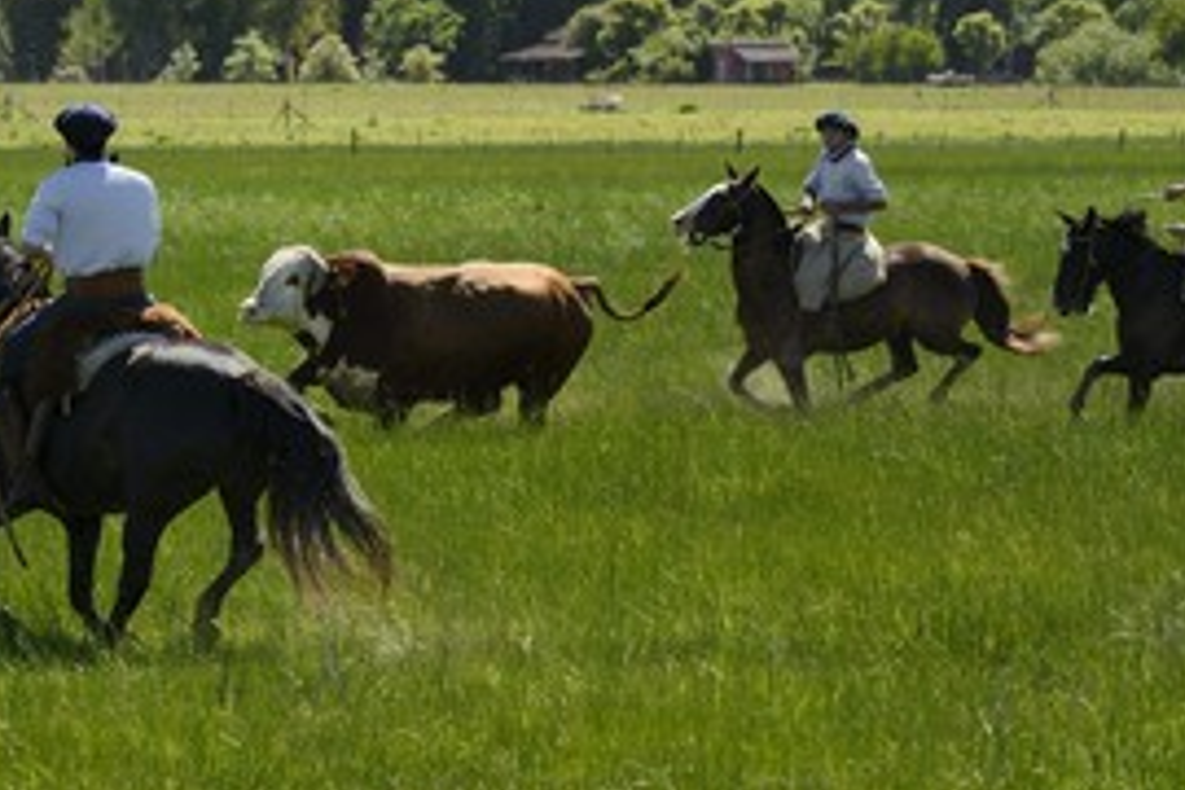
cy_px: 198
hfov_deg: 9.8
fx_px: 6912
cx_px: 645
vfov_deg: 6.5
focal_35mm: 210
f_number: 8
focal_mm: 135
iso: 400
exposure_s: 1/800
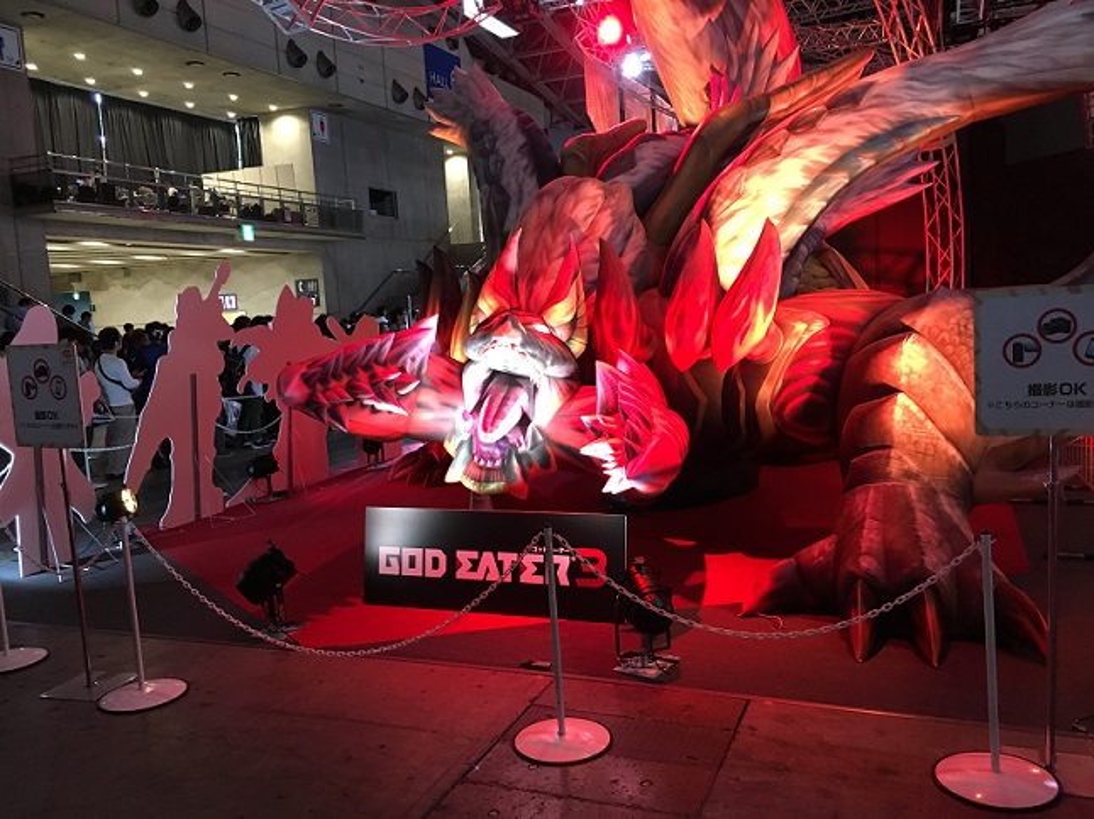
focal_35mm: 29
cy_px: 410
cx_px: 547
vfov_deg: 48.2
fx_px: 916
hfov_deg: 61.7
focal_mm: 4.15
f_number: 2.2
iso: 200
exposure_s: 1/24
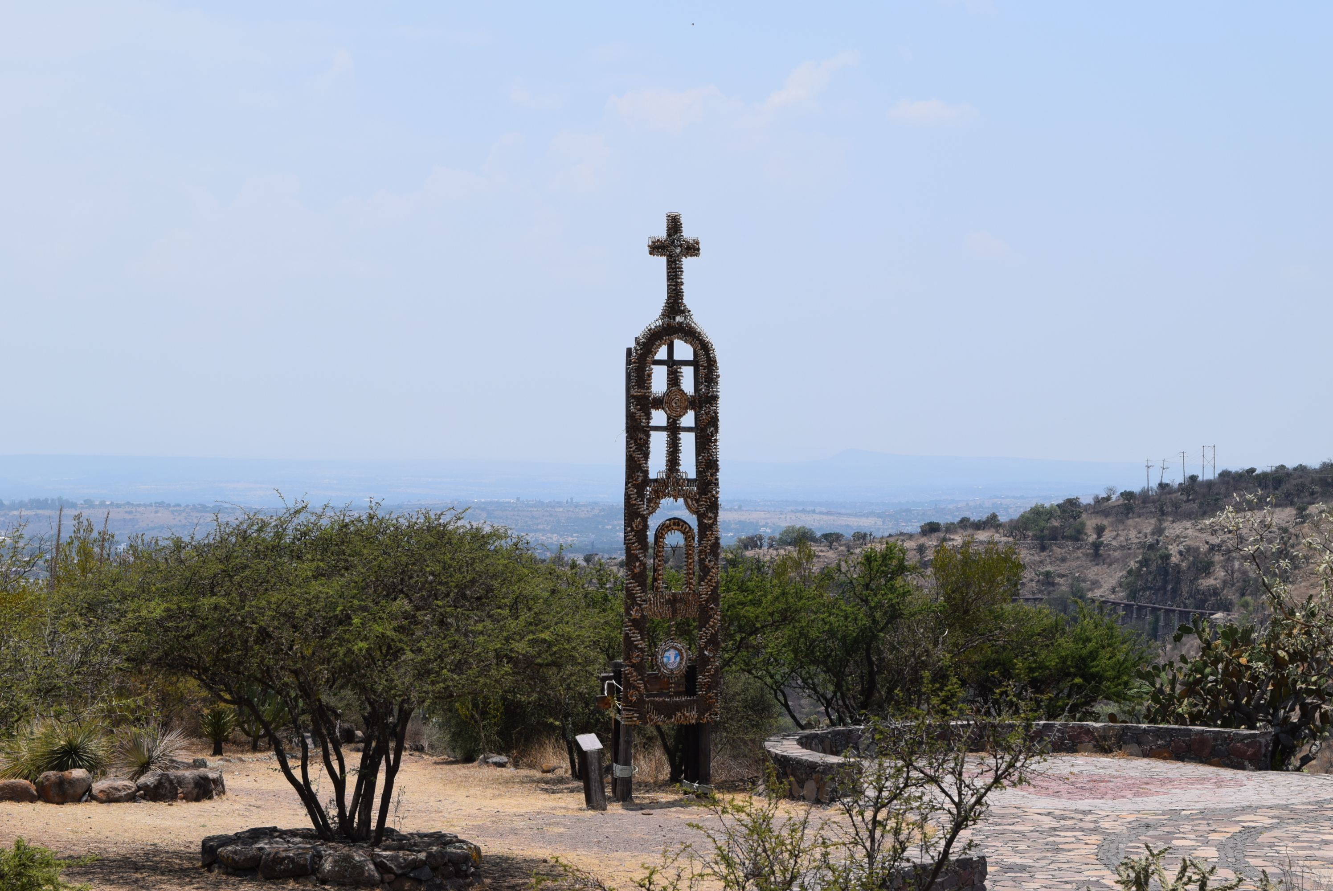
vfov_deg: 16.6
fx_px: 3057
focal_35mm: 82
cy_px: 446
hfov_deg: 24.6
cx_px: 666
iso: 200
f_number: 11
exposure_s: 1/500
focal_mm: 55
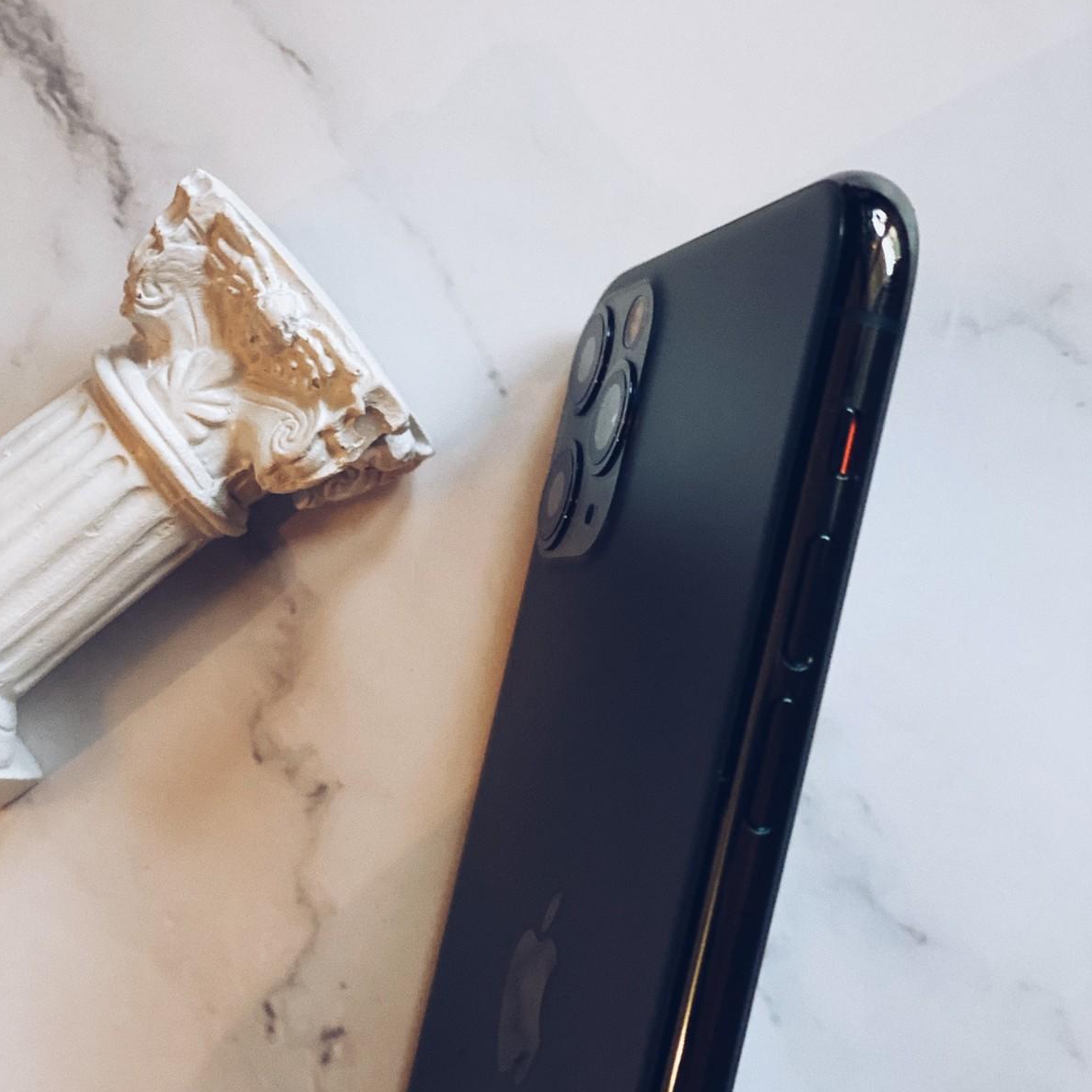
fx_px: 2213
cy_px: 696
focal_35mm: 62
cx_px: 544
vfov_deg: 27.6
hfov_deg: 27.7
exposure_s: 1/25
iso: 320
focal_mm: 6
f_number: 2
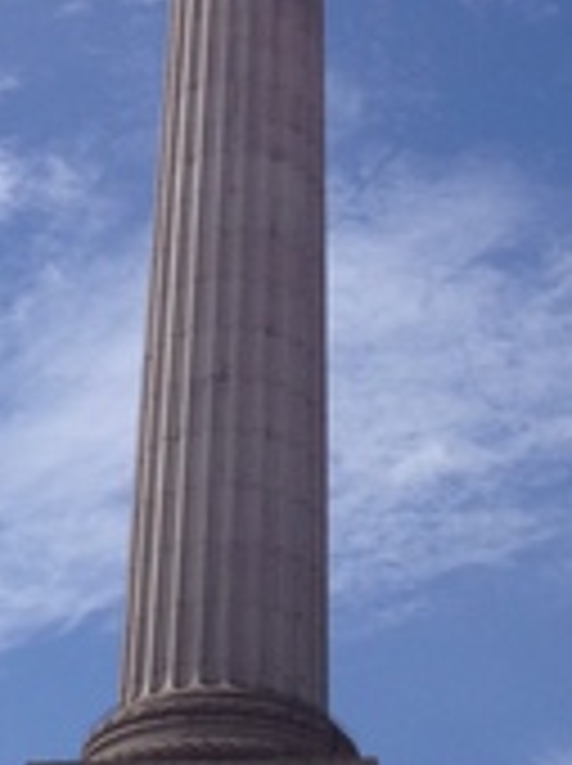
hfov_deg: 14.9
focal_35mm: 99
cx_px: 324
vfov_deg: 19.8
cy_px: 252
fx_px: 2187
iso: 50
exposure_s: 1/3247
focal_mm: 4.28
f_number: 2.4
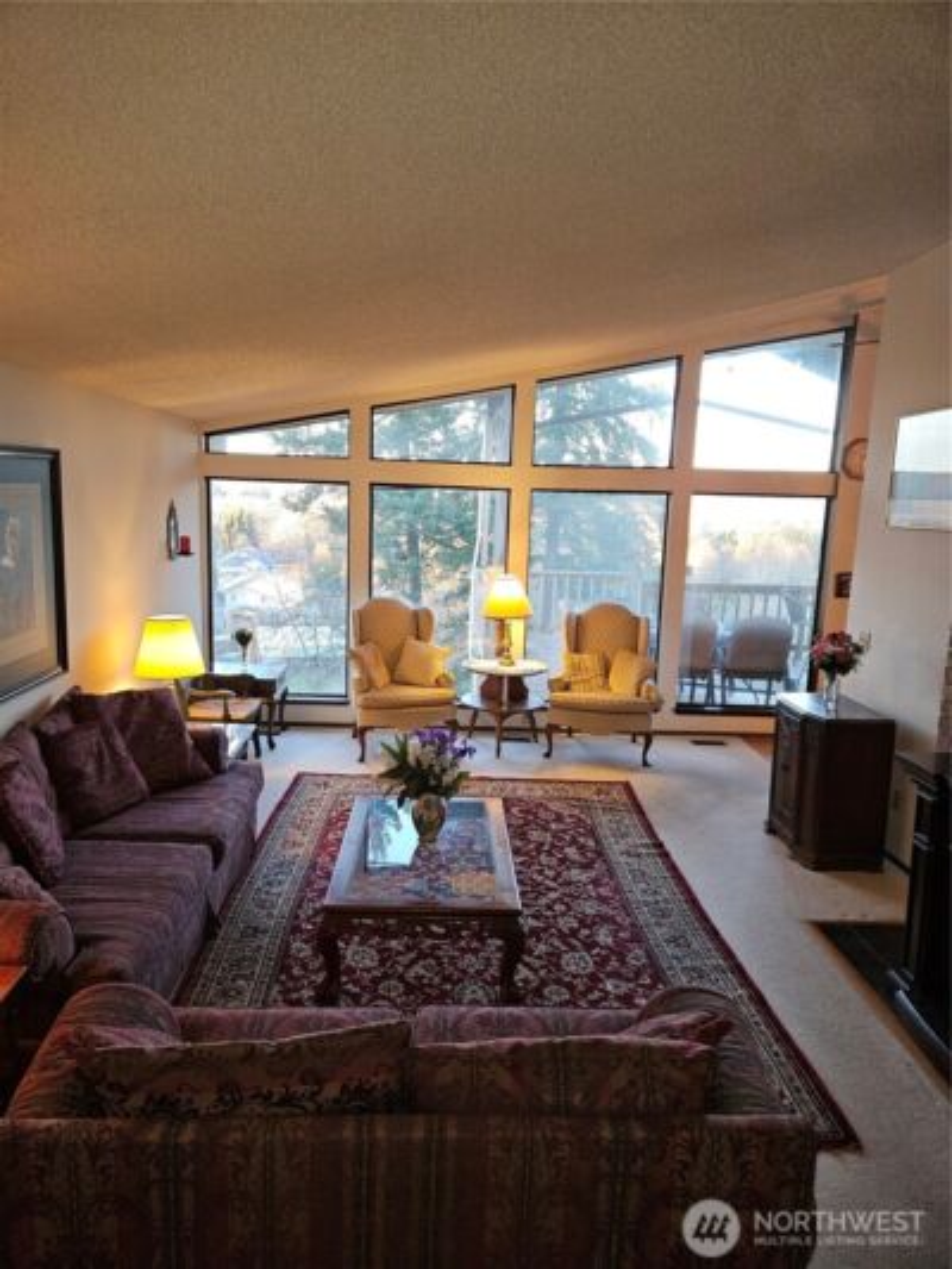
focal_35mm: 23
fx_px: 843
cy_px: 634
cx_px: 476
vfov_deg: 73.9
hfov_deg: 58.9
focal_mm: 5.4
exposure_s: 1/40
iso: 125
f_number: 1.8
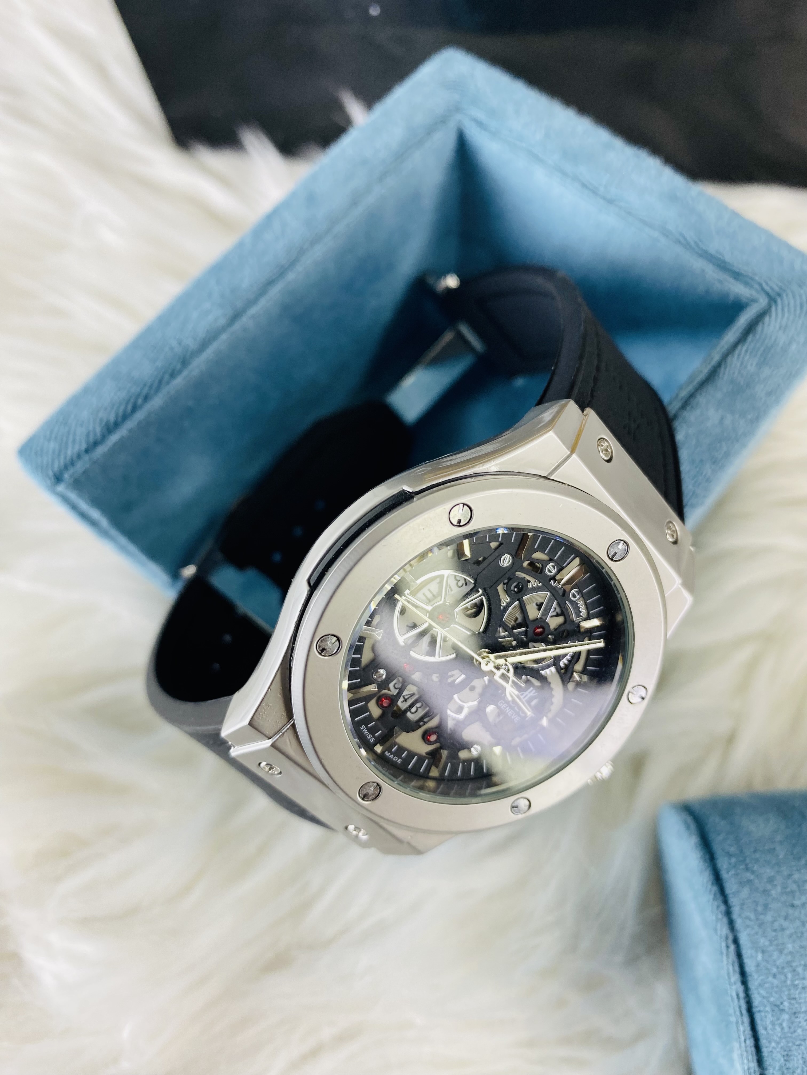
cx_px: 404
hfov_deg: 54.9
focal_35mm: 25
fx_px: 777
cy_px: 538
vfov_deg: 69.4
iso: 80
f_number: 1.8
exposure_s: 1/100
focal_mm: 4.25
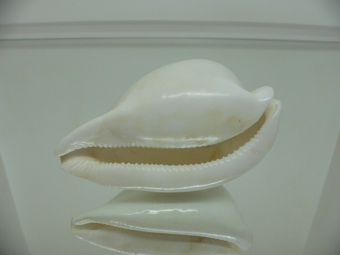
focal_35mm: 35
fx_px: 344
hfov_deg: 52.6
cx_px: 170
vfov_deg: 40.7
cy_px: 128
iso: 200
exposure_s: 1/60
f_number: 2.8
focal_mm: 4.6
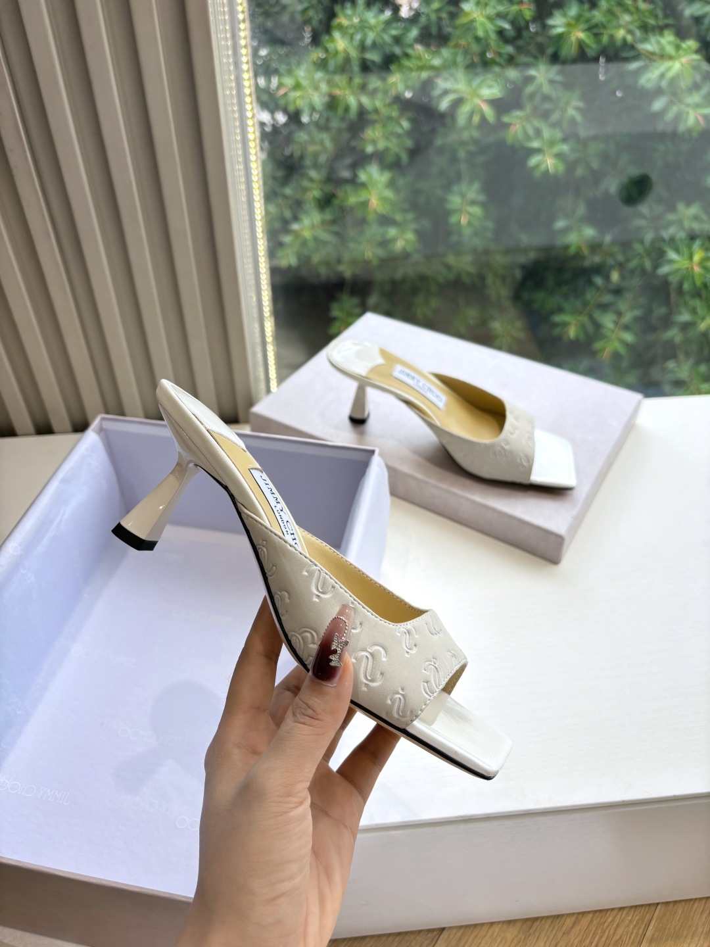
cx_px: 355
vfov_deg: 67.3
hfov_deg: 53.1
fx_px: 711
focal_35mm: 26
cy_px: 474
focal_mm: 5.96
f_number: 1.6
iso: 50
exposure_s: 1/541
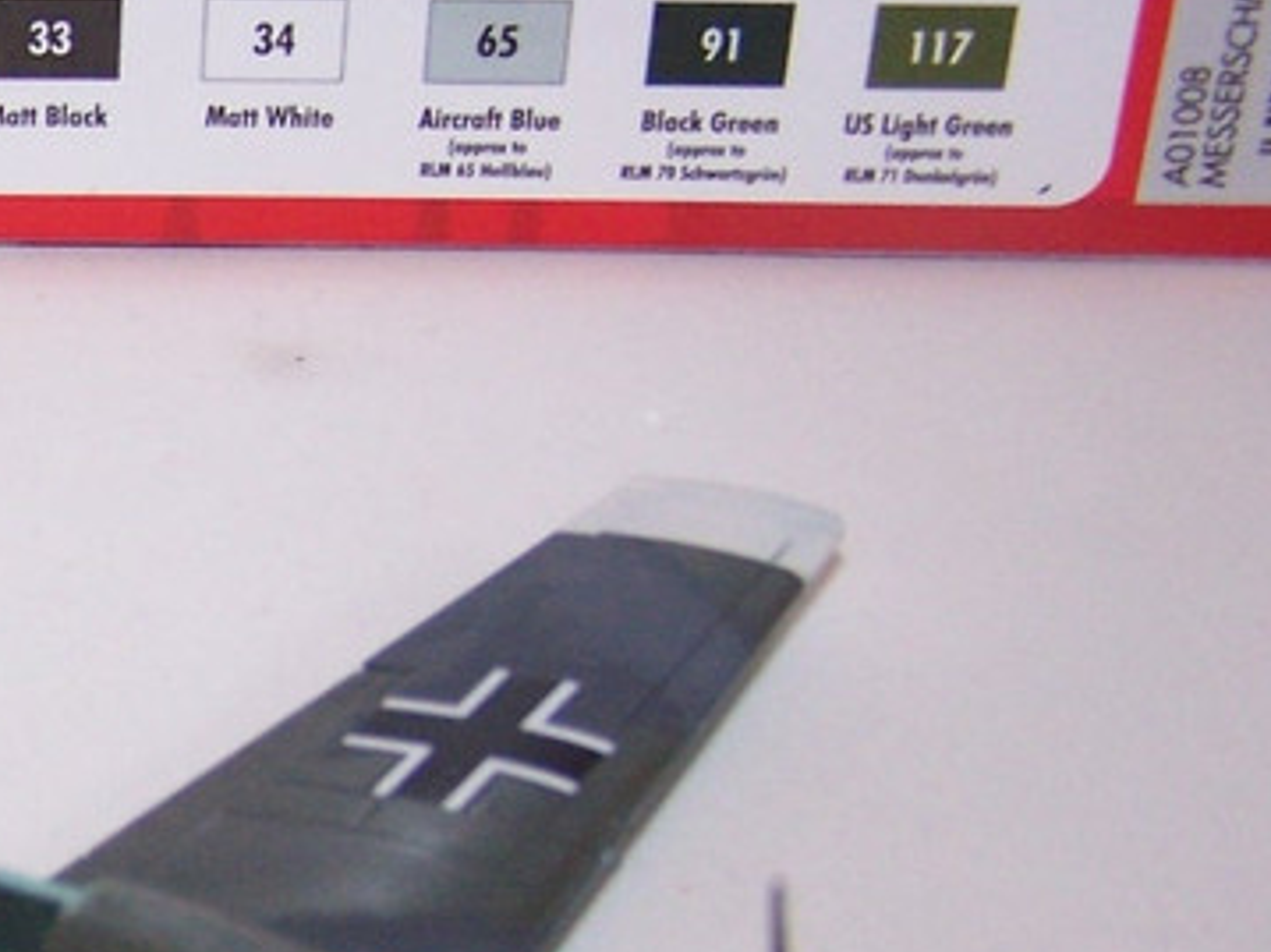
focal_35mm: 113
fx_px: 4148
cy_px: 860
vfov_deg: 13.0
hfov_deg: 16.5
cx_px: -370
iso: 140
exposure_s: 1/60
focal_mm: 6.3
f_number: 2.8
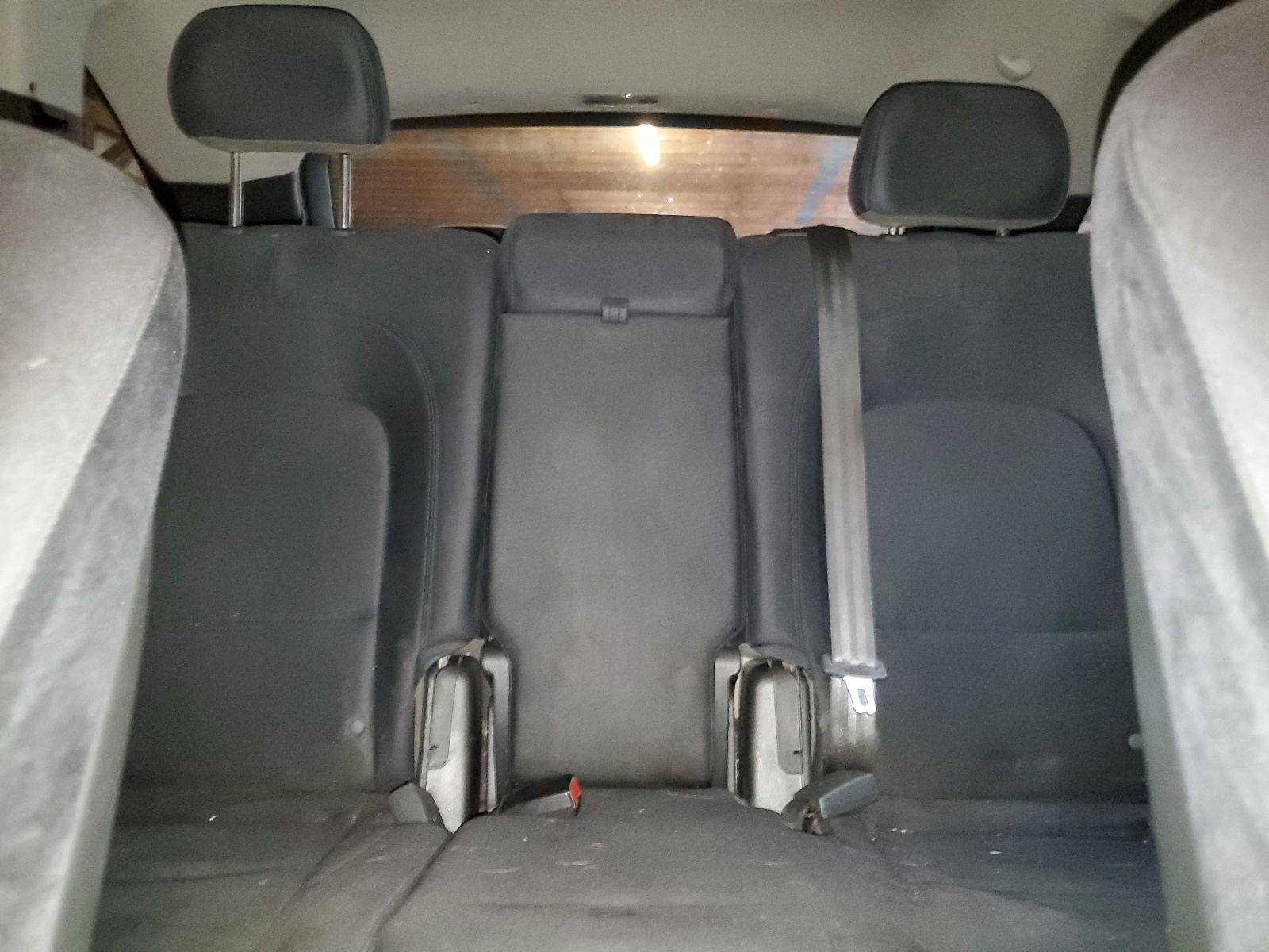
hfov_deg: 67.3
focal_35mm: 26
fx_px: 953
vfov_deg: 53.1
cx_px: 634
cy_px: 476
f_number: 1.5
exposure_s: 1/15
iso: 839
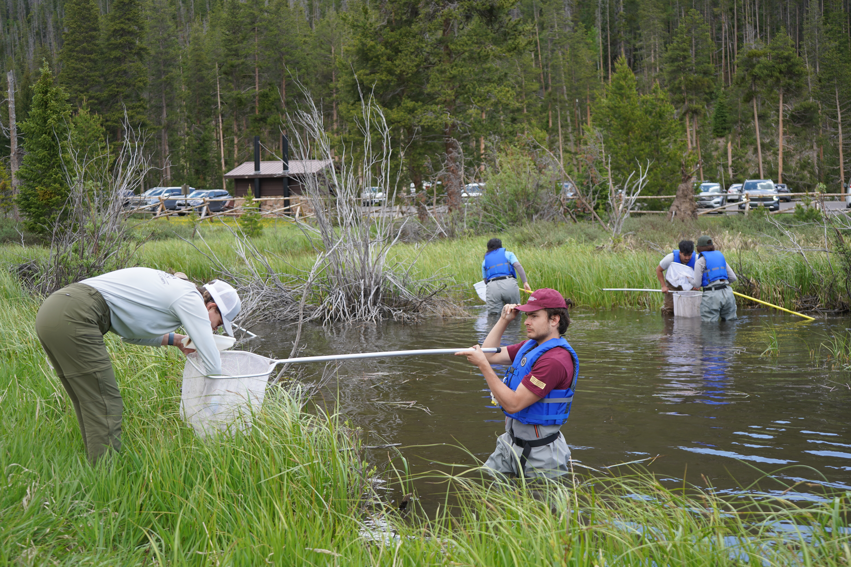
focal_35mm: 45
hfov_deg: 43.6
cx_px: 426
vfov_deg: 29.9
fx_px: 1064
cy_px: 284
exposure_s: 1/200
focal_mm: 45
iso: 100
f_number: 4.5
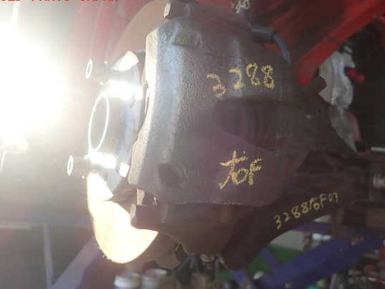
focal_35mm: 28
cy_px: 149
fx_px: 311
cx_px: 203
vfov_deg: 49.7
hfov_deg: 63.4
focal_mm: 4.5
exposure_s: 1/60
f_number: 2
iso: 125
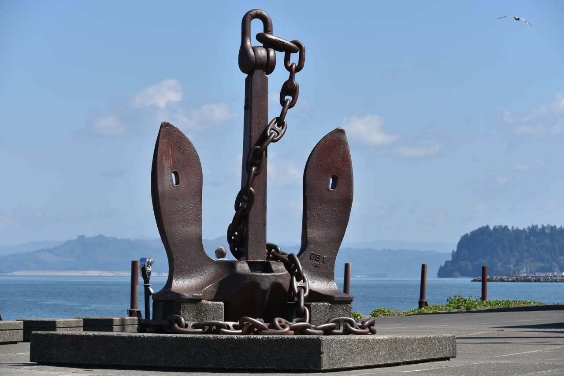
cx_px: 282
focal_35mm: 125
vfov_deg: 11.0
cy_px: 188
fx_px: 1959
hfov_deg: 16.4
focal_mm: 125
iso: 100
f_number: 9
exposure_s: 1/320
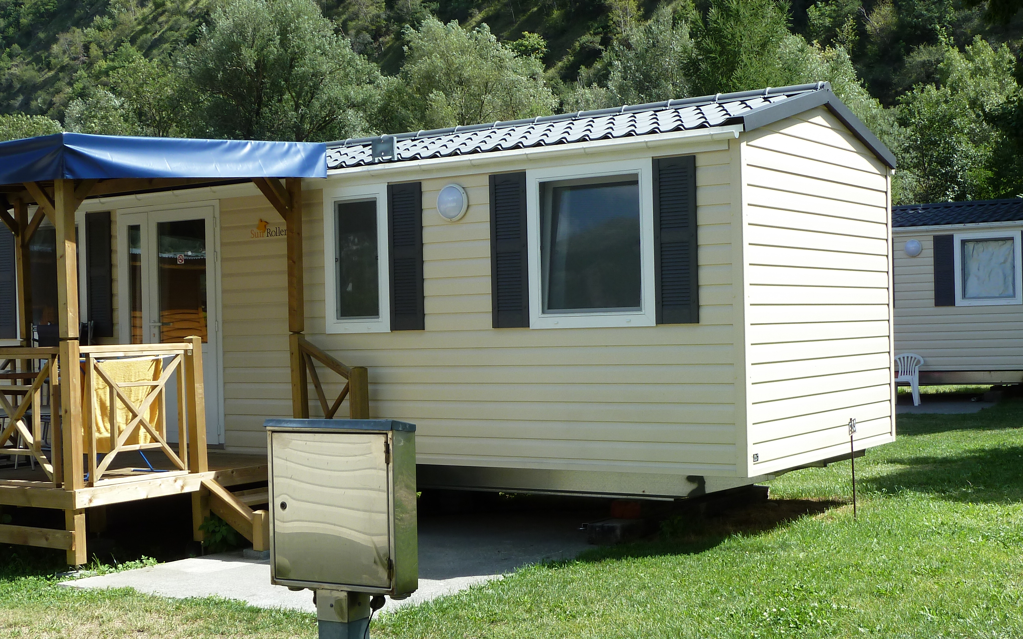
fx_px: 1422
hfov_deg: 39.5
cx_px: 470
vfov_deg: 25.3
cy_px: 360
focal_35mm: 51
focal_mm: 6.5
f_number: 4
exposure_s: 1/200
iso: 80
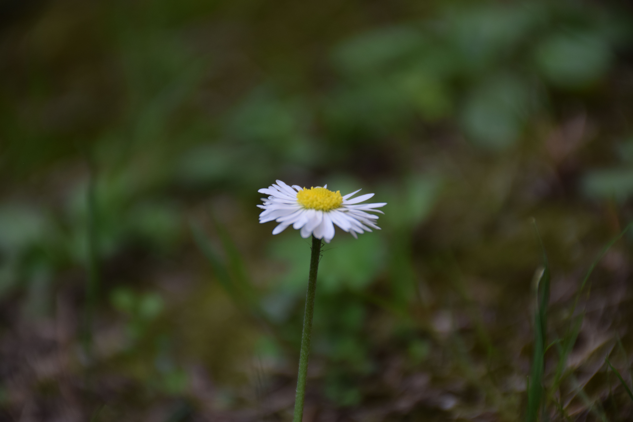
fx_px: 3692
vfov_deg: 6.5
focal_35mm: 210
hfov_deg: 9.8
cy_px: 211
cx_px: 316
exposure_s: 1/320
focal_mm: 140
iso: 250
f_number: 5.6
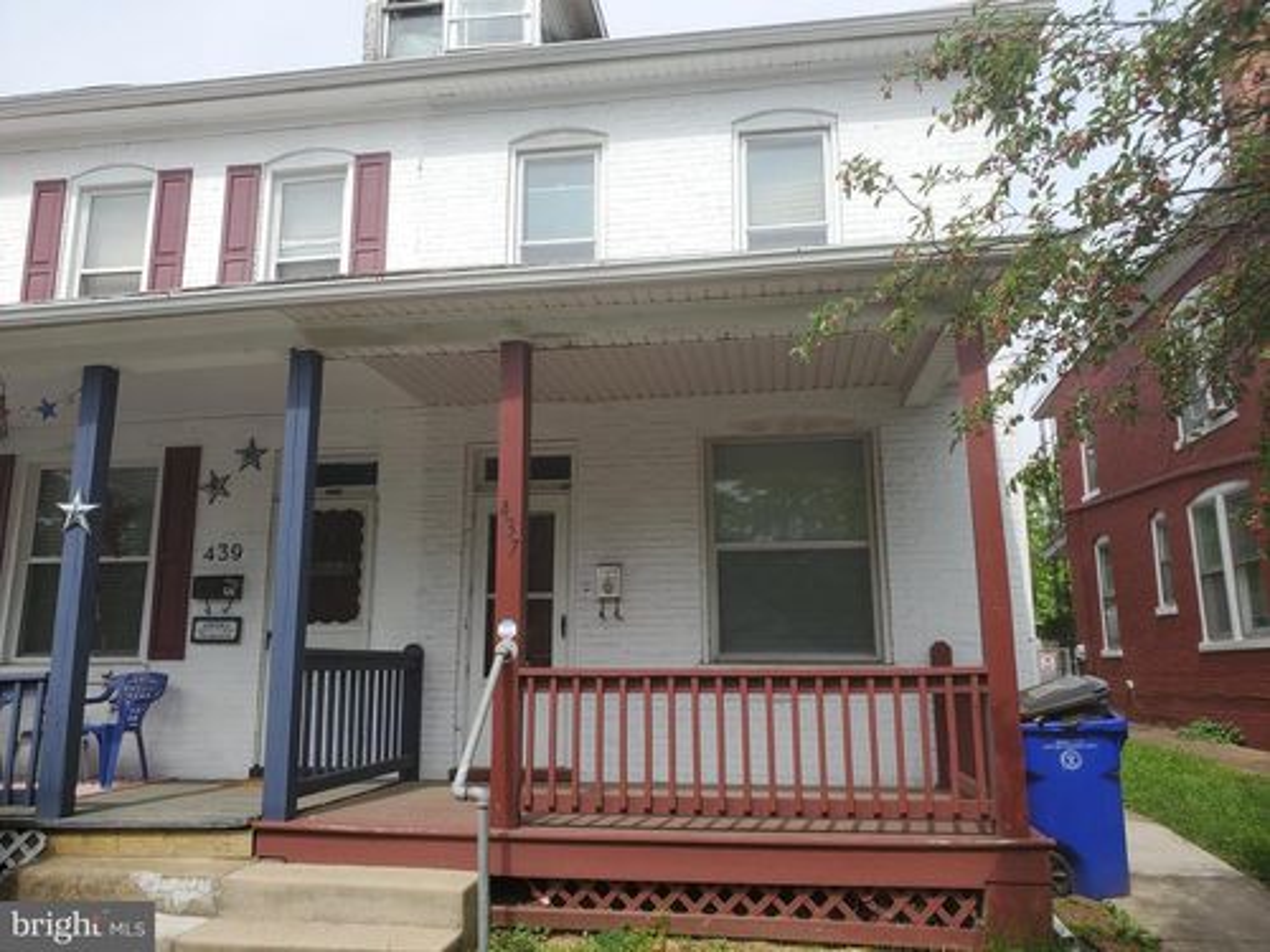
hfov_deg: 67.3
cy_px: 476
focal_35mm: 26
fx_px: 954
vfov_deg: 53.1
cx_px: 635
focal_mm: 4.3
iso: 50
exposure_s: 1/1400
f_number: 2.4
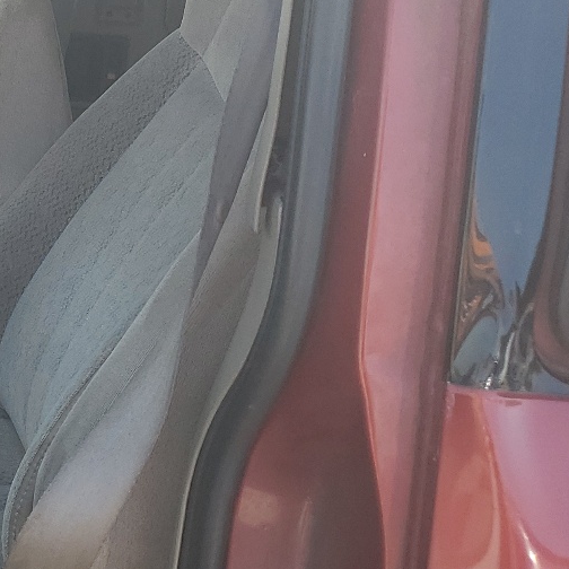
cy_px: 196
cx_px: -255
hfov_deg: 20.6
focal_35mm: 73
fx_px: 1358
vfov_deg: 23.6
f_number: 1.5
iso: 50
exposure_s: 1/476
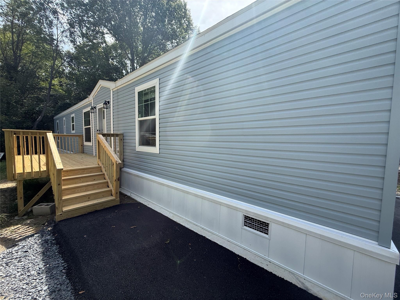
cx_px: 200
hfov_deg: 102.1
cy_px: 150
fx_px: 162
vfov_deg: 85.7
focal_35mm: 14
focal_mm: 2.22
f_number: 2.2
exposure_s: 1/531
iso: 50
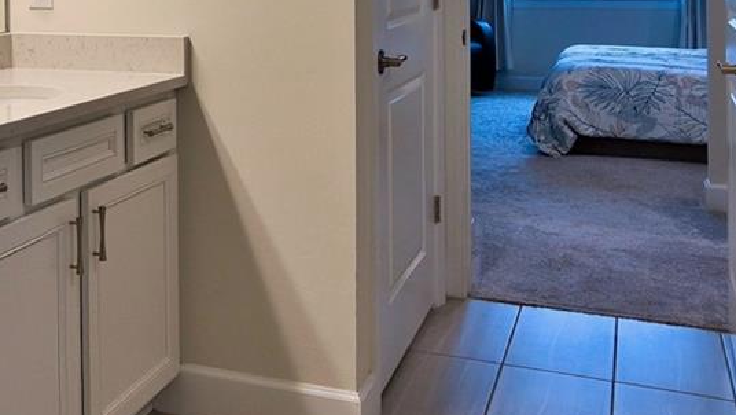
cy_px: -43
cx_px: 152
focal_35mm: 50
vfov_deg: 22.6
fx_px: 976
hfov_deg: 39.7
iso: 800
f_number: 8
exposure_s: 1/50
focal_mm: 16
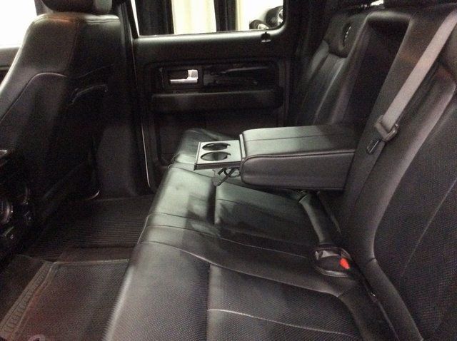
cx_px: 228
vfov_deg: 44.1
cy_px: 170
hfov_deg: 56.9
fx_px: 422
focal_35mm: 32
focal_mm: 3.3
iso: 640
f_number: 2.4
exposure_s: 1/15
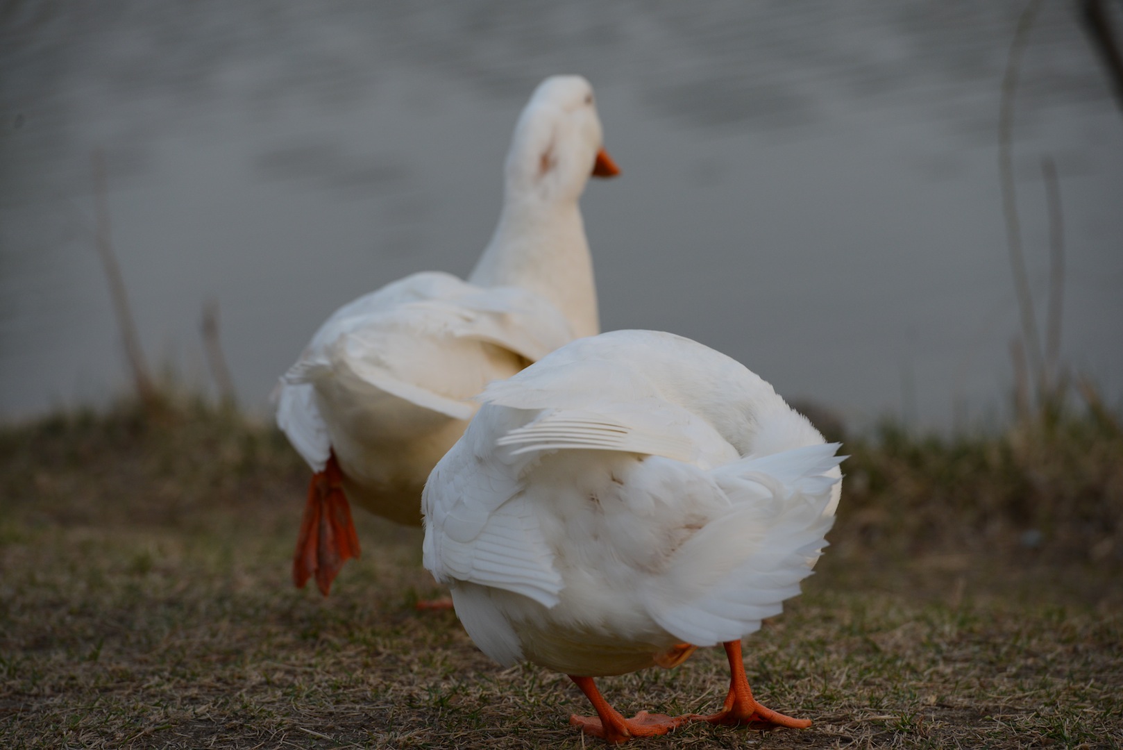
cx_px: 562
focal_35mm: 200
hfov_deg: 10.3
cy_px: 375
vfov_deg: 6.9
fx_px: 6241
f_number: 5
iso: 640
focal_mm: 200
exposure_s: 1/1000
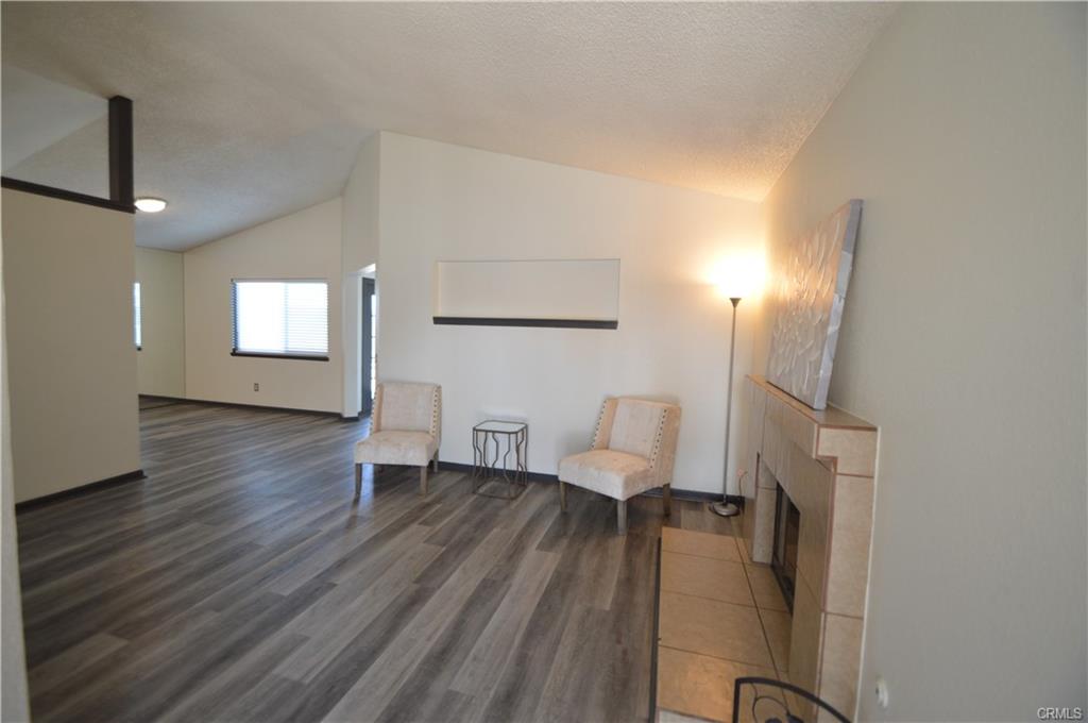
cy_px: 362
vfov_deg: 77.2
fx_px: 453
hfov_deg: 100.5
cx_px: 544
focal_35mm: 15
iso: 400
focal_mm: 10
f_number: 4
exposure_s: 1/60
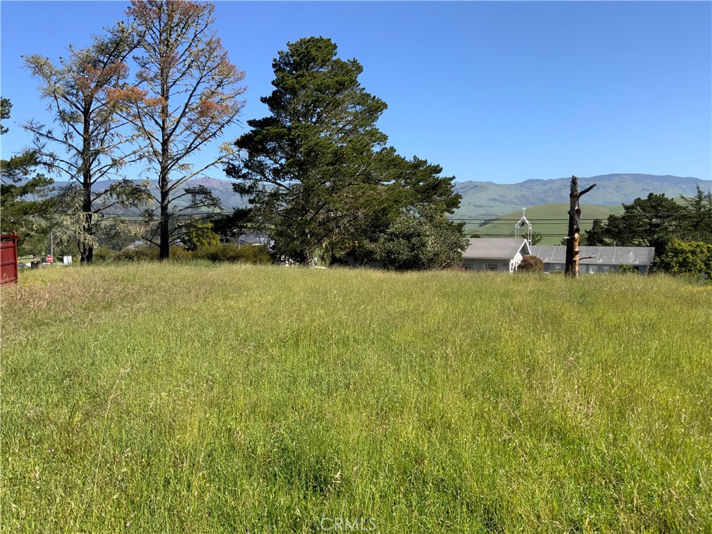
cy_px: 267
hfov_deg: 61.7
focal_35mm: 29
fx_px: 596
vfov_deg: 48.2
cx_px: 356
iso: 16
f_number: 1.8
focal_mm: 3
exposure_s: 1/1451
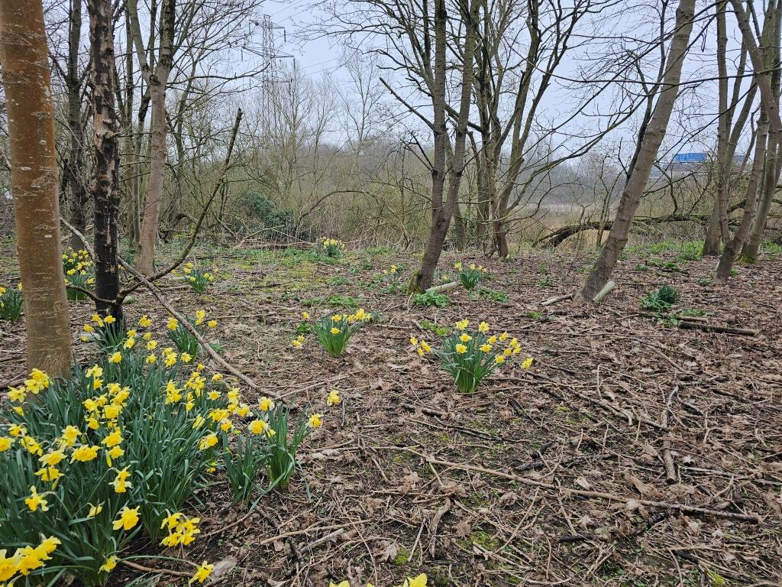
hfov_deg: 73.9
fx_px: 520
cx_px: 391
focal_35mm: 23
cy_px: 294
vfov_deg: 58.9
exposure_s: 1/180
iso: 50
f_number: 1.7
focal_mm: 6.3
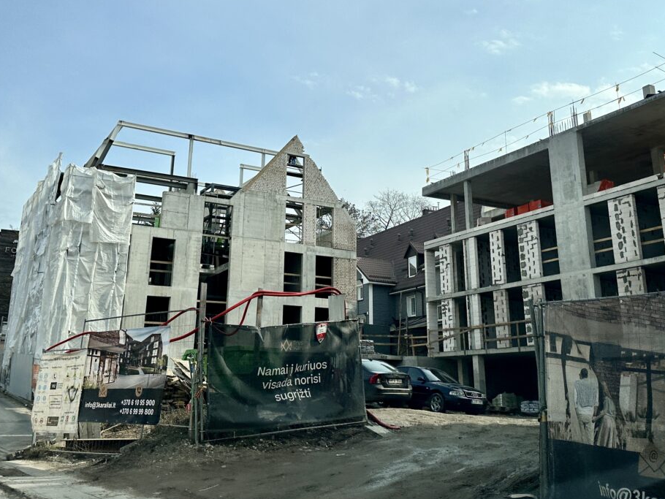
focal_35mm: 27
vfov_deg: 51.3
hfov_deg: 65.2
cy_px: 275
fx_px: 519
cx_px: 354
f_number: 1.78
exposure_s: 1/5848
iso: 80
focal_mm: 6.86
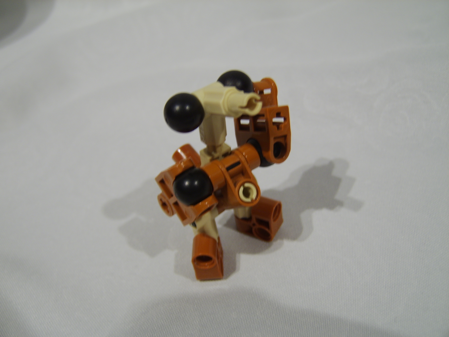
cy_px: 168
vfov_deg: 45.4
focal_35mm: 31
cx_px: 224
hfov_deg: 58.4
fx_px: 402
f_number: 2.7
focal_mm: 8.13
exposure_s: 1/13
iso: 71
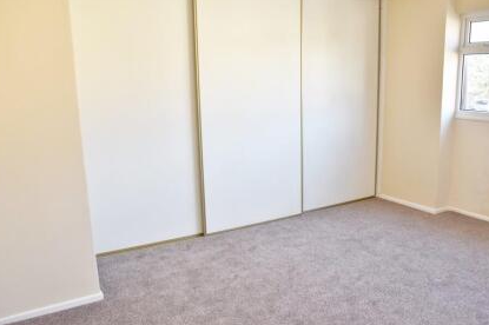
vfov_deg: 42.3
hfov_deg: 60.3
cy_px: 163
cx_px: 249
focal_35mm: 31
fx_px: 421
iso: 720
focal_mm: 18
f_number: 3.5
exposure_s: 1/250
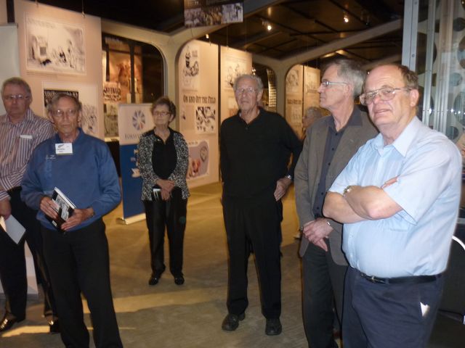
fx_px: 443
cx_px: 232
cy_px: 174
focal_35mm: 33
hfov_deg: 55.4
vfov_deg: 42.9
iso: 200
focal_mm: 5.5
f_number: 2.8
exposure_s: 1/8
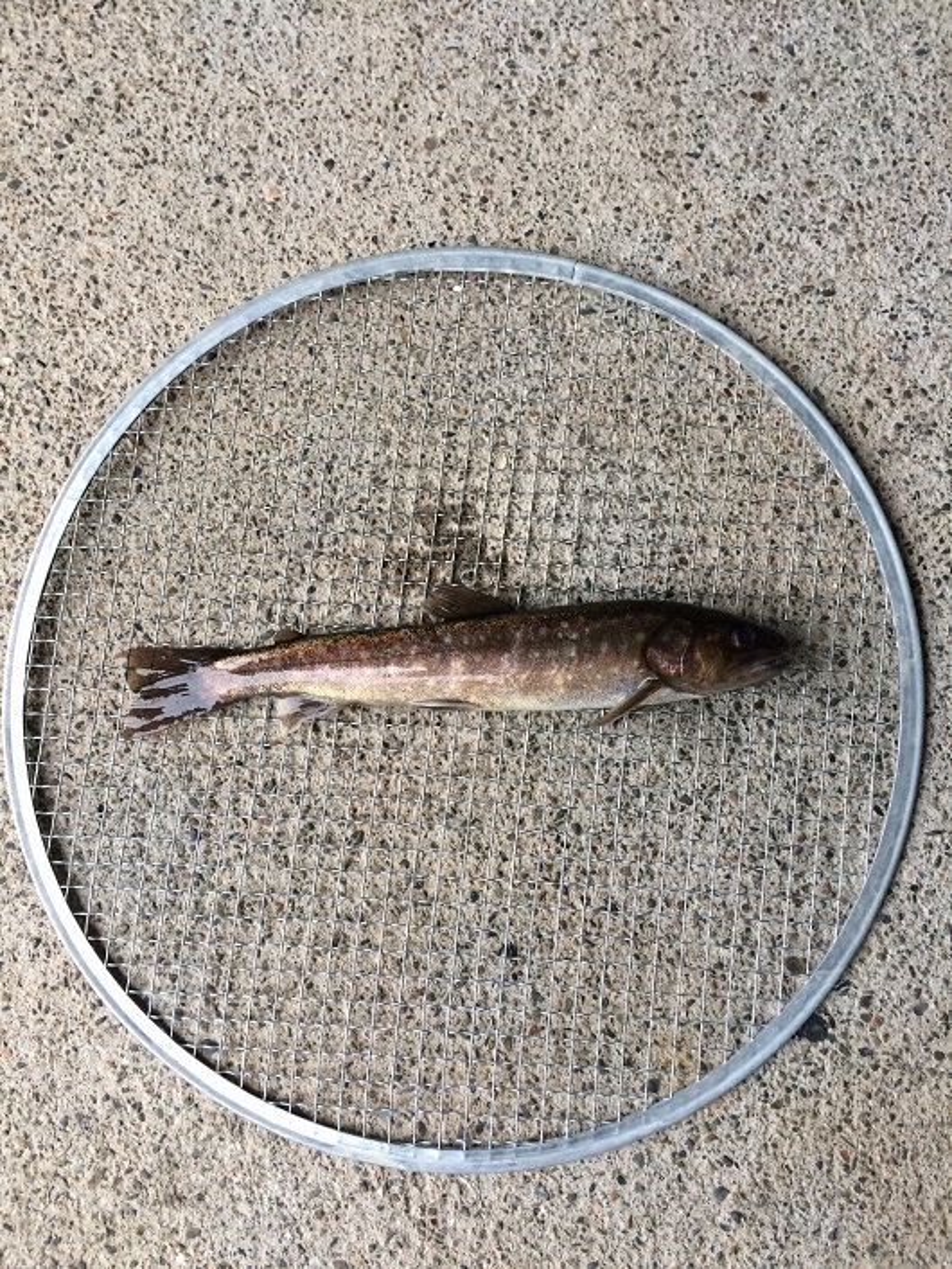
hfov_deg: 48.3
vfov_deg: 61.6
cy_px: 634
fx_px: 1063
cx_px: 476
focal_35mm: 29
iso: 40
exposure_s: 1/40
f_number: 2.2
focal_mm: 4.15
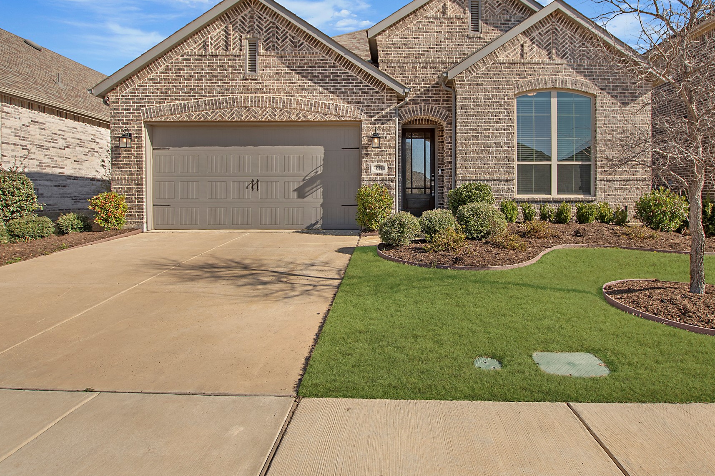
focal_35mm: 19
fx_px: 377
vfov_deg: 64.0
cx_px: 389
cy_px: 196
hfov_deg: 86.7
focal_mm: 10
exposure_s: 1/640
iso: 100
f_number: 5.6
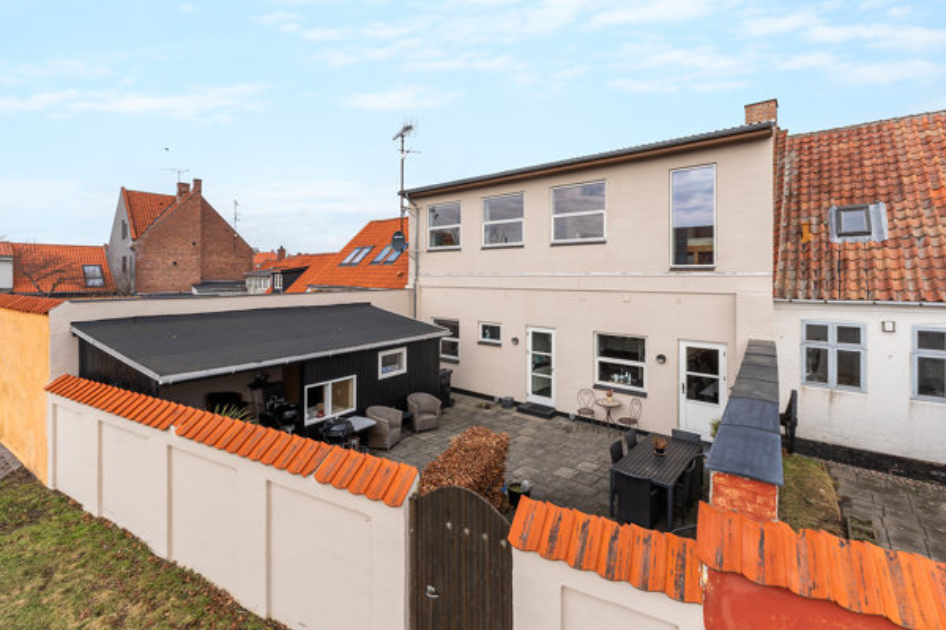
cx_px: 473
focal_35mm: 16
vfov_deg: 74.1
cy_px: 315
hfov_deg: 97.1
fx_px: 418
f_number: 8
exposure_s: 1/200
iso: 200
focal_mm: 10.6
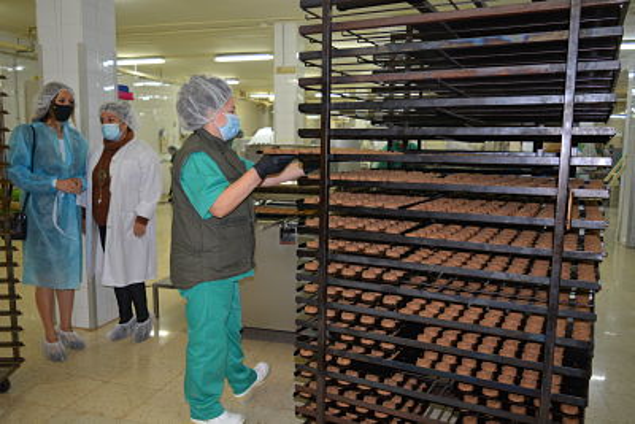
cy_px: 212
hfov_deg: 61.9
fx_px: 529
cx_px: 318
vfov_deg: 43.6
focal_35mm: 30
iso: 400
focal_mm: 20
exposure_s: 1/60
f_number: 3.5
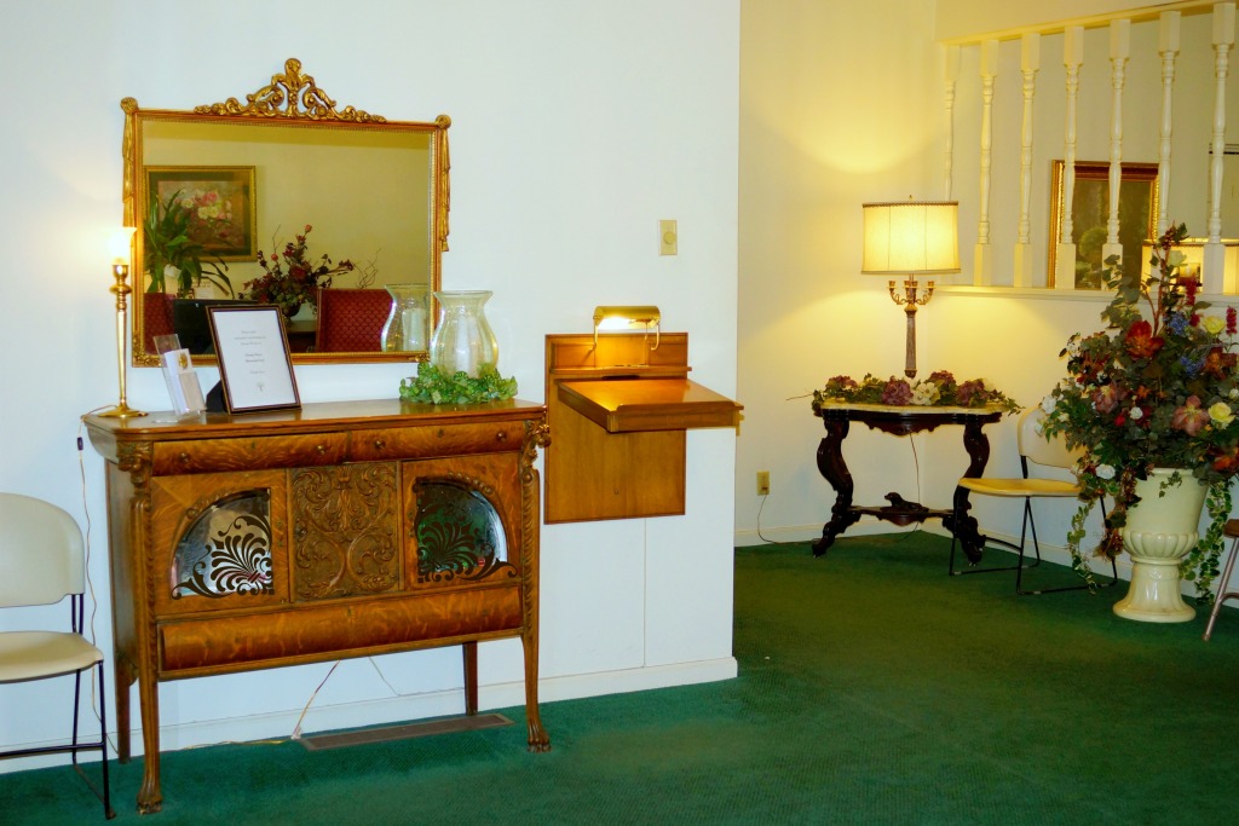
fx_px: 1549
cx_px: 620
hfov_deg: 43.6
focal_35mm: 45
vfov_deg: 29.9
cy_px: 413
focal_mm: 30
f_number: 4
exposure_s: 1/60
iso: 400
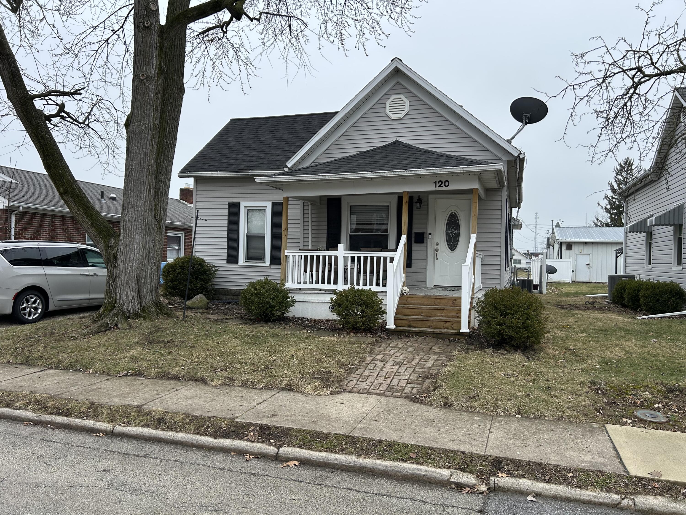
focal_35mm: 26
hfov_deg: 67.3
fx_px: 515
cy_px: 258
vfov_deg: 53.1
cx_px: 343
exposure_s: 1/1068
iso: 50
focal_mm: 5.7
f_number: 1.5
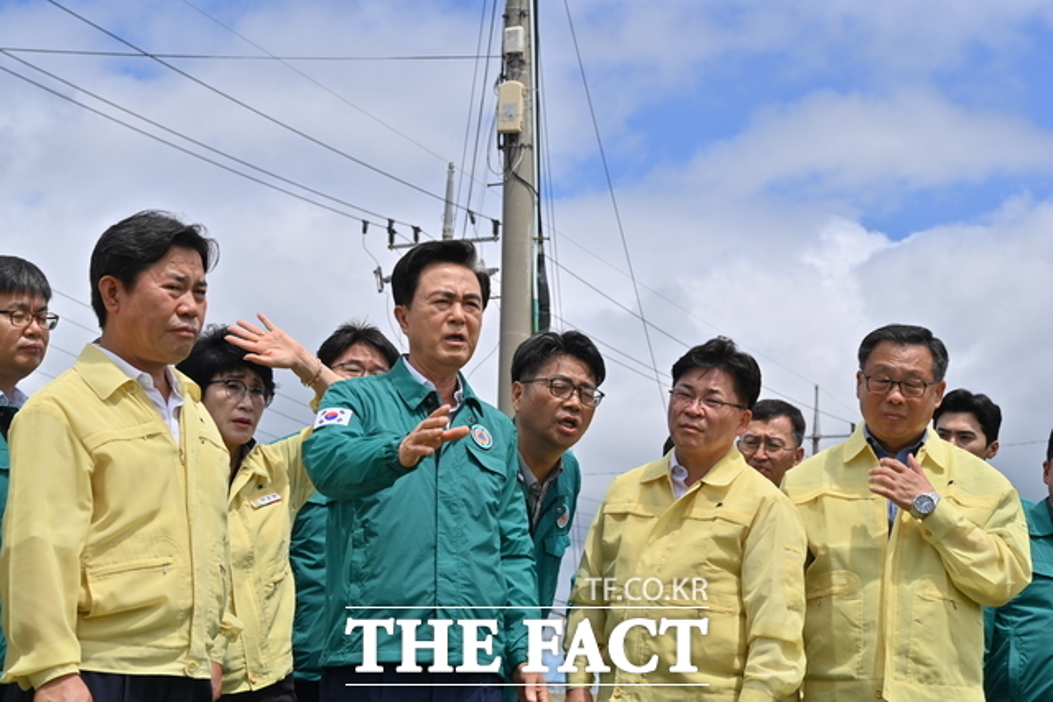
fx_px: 2048
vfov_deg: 19.5
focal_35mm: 70
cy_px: 351
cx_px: 526
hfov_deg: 28.8
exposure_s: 1/320
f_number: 13
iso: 100
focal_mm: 70
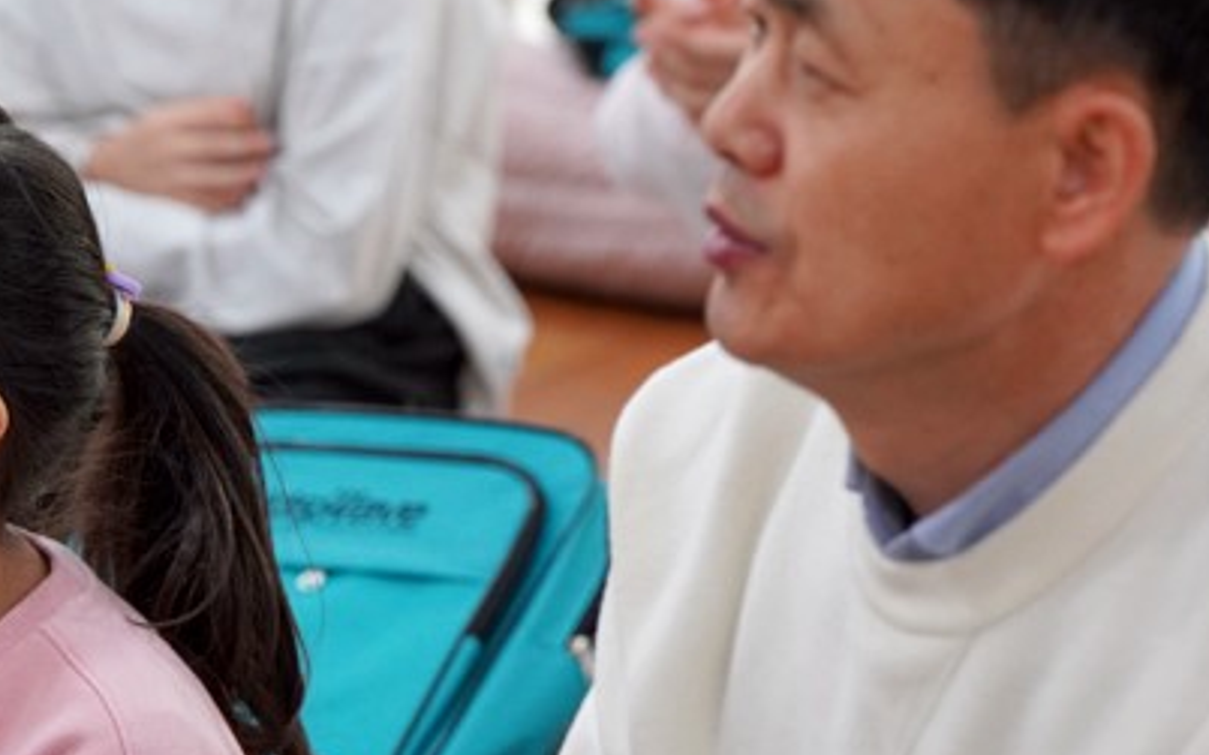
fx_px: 9322
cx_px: 370
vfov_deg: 4.6
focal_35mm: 283
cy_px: 469
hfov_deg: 7.4
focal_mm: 124
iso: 1600
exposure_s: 1/160
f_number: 4
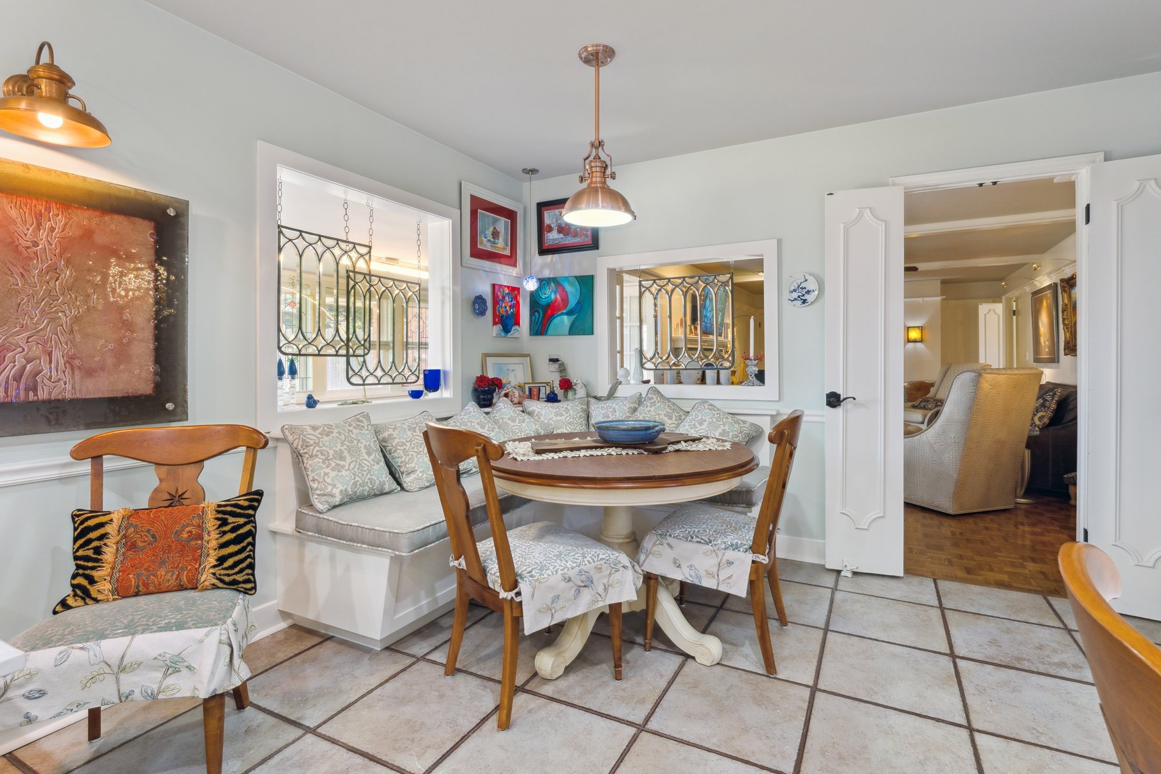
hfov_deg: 92.4
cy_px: 361
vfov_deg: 69.7
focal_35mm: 17
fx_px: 556
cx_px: 613
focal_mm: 15.2
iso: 200
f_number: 10
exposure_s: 1/15
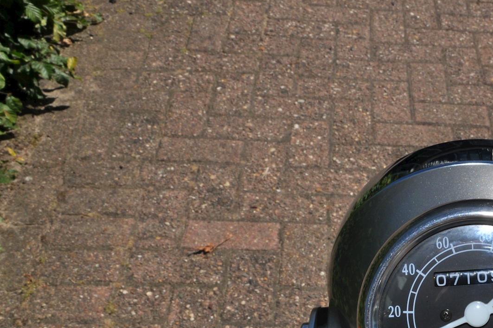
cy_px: 293
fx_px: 889
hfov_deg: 29.9
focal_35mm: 65
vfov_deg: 20.5
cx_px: 423
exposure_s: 1/200
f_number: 22
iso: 200
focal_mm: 24
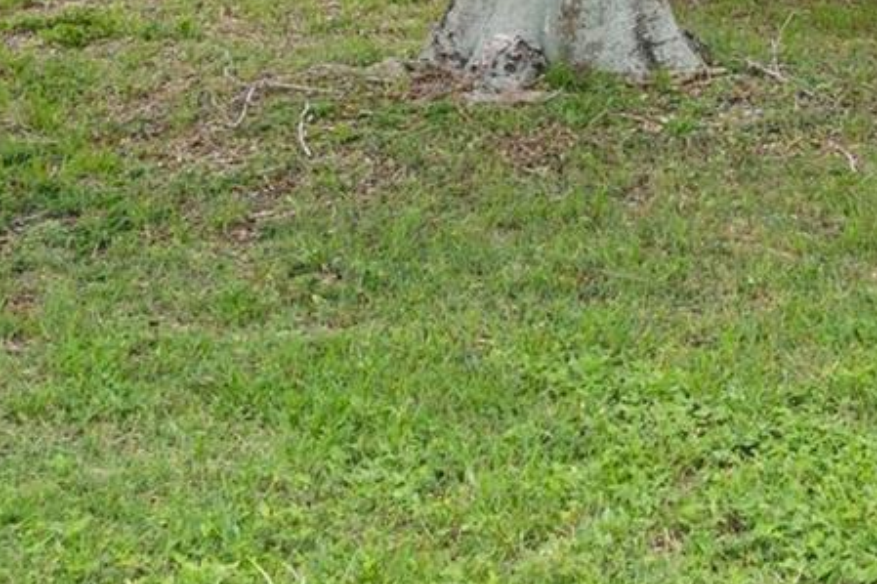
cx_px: 857
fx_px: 2606
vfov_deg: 12.0
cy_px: -398
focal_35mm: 107
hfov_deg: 18.6
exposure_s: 1/25
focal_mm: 30
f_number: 8
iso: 320
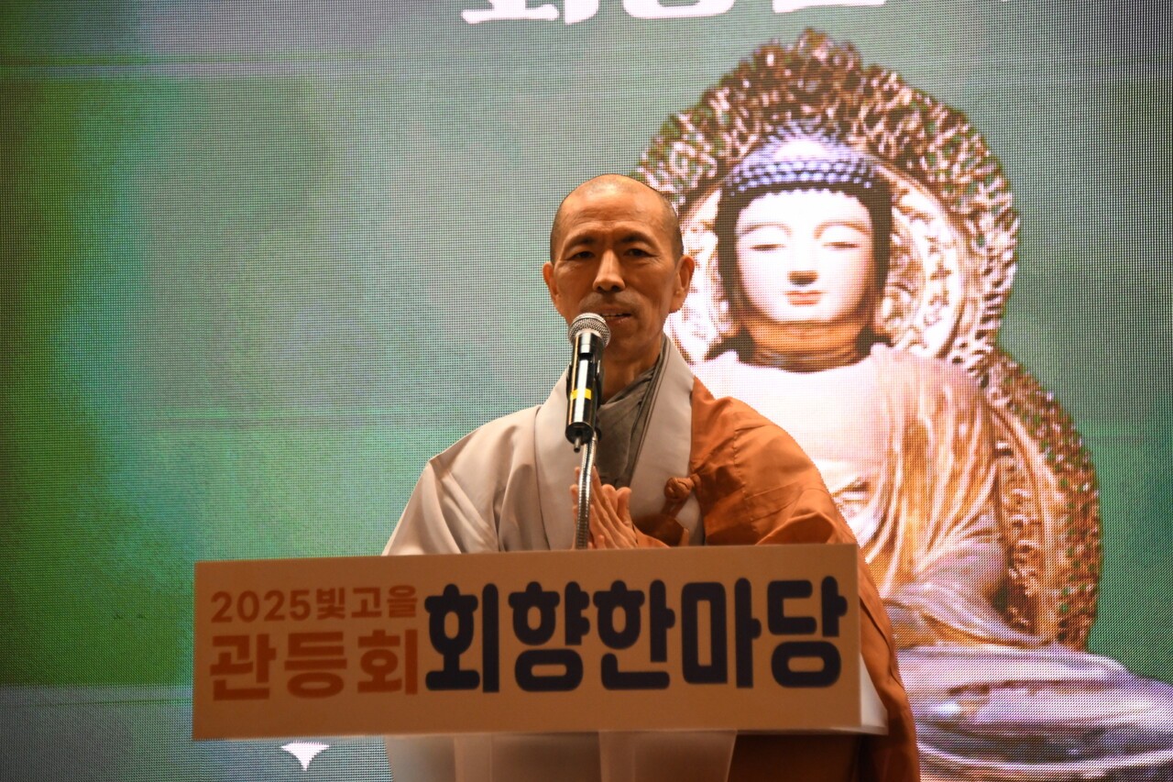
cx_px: 586
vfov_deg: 7.6
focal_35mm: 180
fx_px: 5864
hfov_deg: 11.4
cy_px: 391
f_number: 5.6
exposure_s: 1/160
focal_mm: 180
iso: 4000
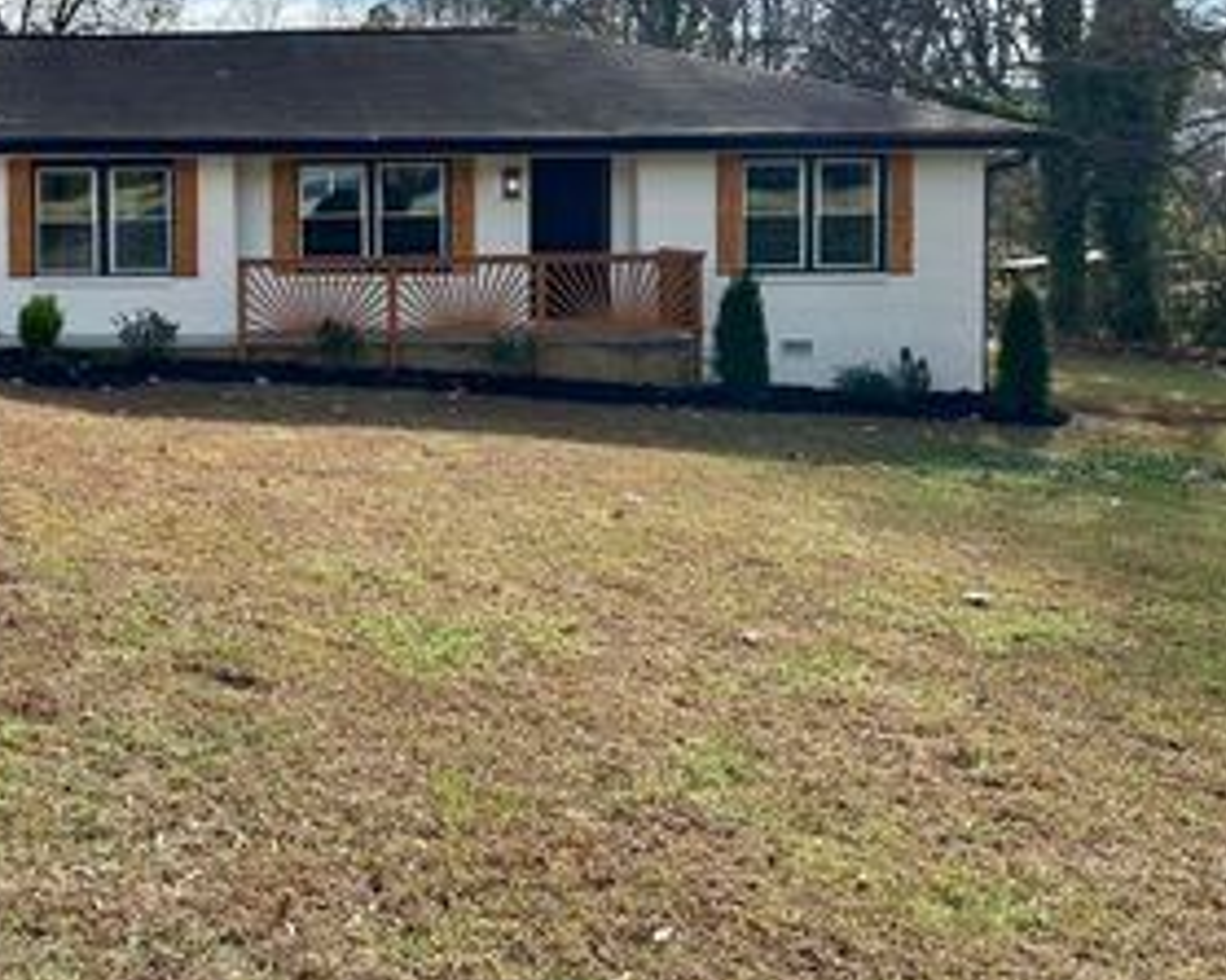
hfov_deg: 41.3
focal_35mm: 42
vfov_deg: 35.0
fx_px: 1523
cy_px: 257
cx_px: 189
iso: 80
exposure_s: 1/2203
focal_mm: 6.86
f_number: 1.78
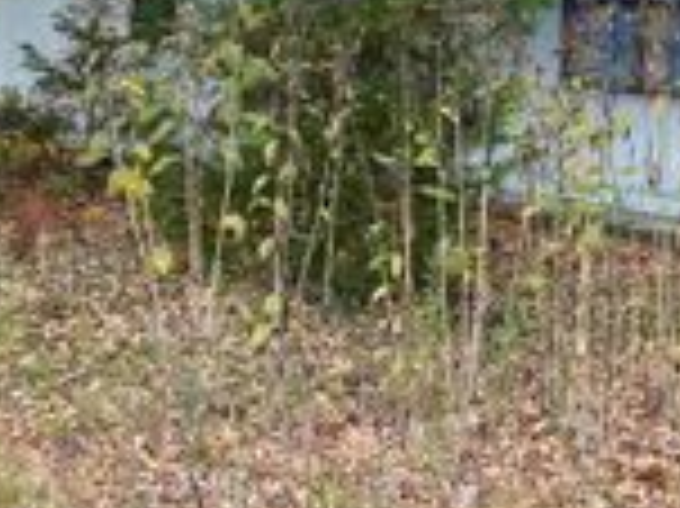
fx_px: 1688
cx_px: 621
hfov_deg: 22.2
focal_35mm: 86
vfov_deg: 16.2
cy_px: -160
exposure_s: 1/268
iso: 32
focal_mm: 4.25
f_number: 1.8
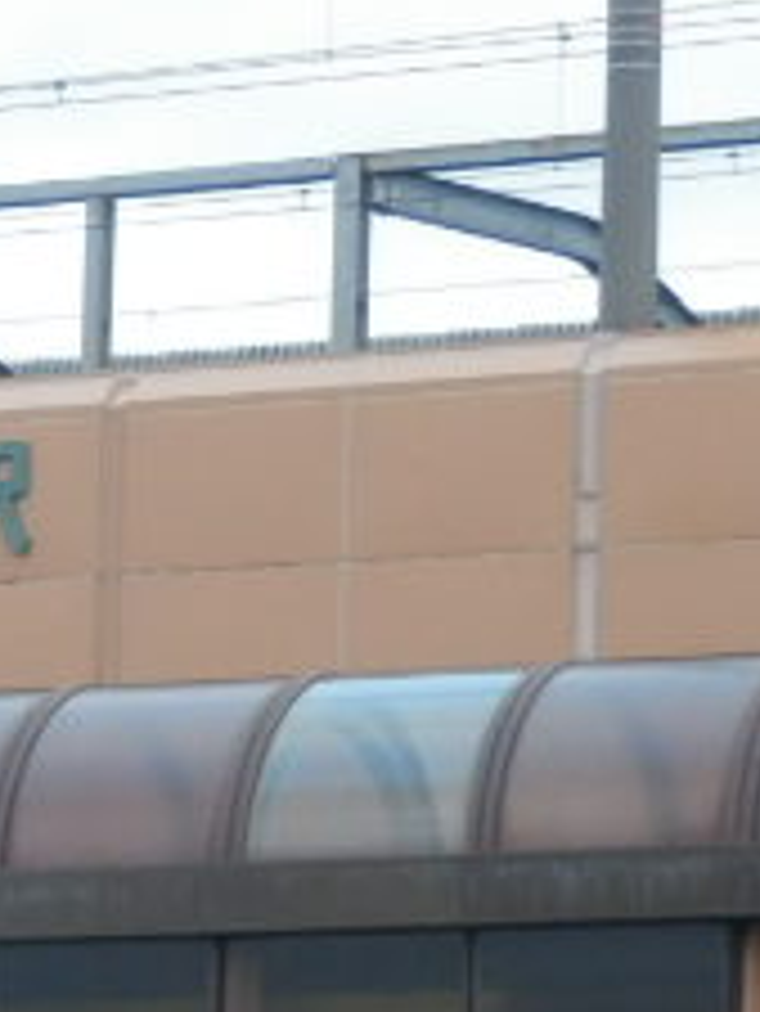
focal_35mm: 316
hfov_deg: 4.7
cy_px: 841
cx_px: -310
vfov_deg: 6.3
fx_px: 9242
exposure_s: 1/60
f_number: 5.5
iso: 640
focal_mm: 19.6
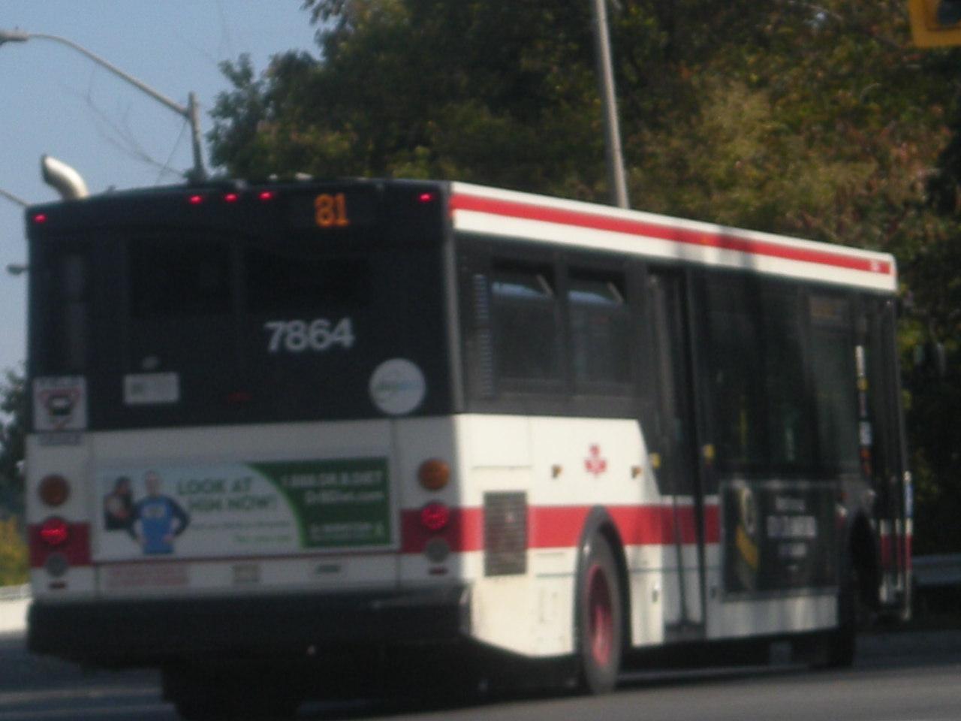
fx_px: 2915
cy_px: 360
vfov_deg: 14.1
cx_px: 480
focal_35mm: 105
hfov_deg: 18.7
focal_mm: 17.1
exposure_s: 1/143
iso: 64
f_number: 9.4
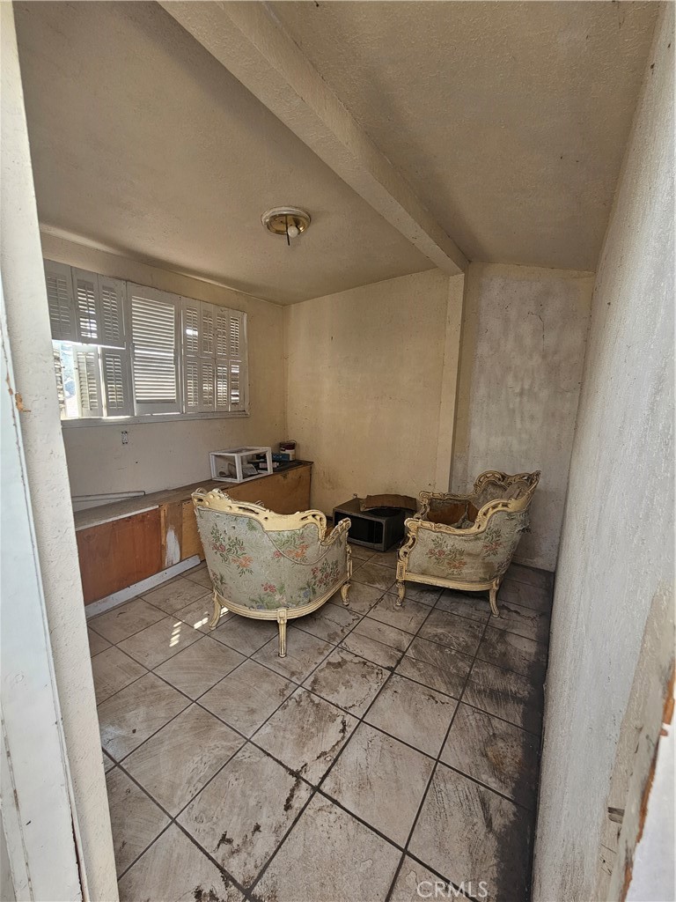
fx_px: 338
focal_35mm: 13
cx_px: 338
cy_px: 451
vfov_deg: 106.2
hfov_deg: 89.9
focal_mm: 2.2
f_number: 2.2
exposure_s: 1/77
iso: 80
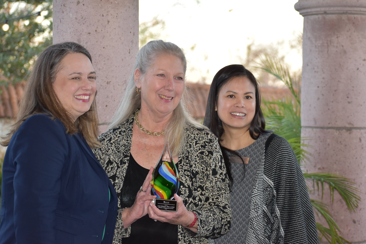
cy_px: 122
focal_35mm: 128
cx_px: 183
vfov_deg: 10.8
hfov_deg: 16.1
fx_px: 1296
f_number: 5
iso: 800
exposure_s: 1/100
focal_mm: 85
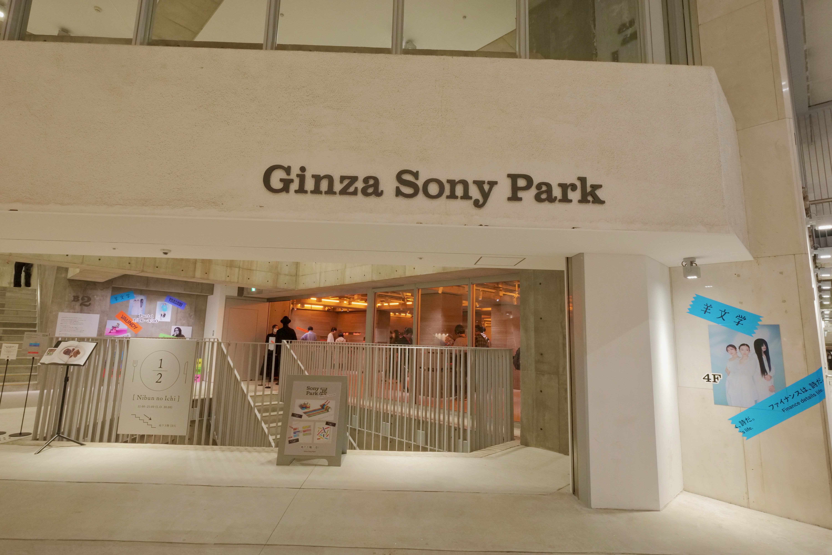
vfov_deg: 67.4
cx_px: 416
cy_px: 278
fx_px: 416
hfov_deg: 90.0
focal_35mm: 18
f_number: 14
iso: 6400
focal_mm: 18
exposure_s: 1/30
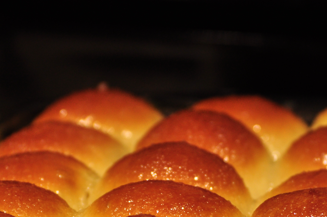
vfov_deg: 3.8
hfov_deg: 5.7
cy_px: 166
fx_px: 3275
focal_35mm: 361
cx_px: 213
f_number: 5
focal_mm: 120
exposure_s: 1/30
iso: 500
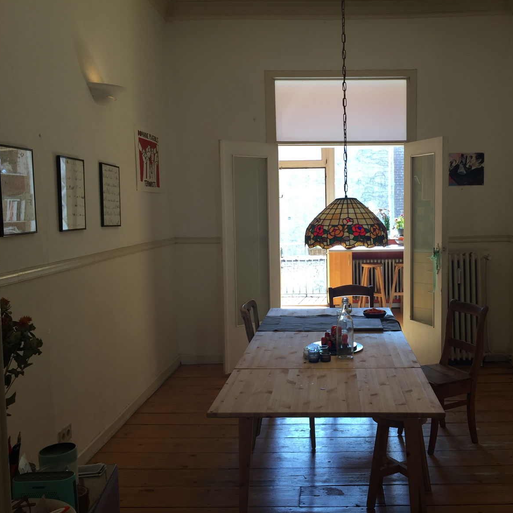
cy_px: 252
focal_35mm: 35
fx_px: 587
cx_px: 337
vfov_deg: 47.2
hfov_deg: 46.6
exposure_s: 1/107
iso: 32
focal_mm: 4.15
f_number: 2.2
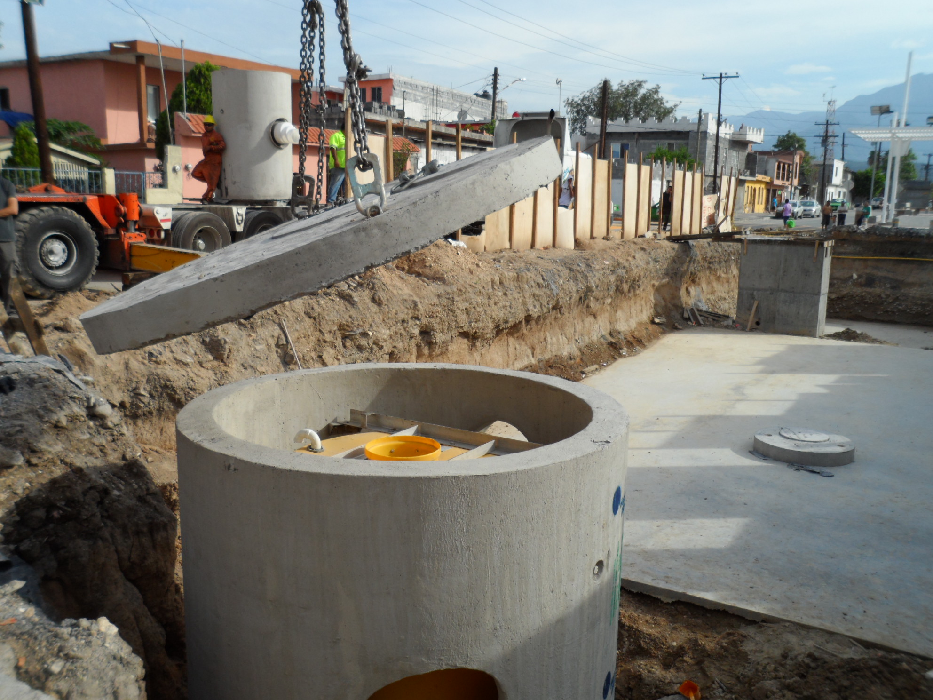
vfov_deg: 46.8
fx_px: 809
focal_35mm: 30
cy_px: 350
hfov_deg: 60.0
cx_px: 466
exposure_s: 1/750
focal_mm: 5.7
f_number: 3.5
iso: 80
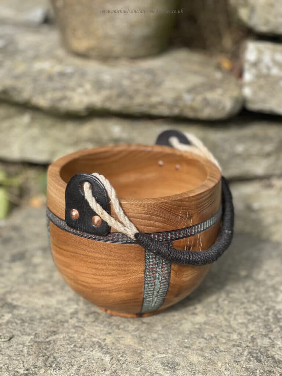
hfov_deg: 22.9
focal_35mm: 64
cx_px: 141
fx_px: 695
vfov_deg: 30.3
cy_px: 188
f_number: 2.2
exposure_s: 1/336
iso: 32
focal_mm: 7.5
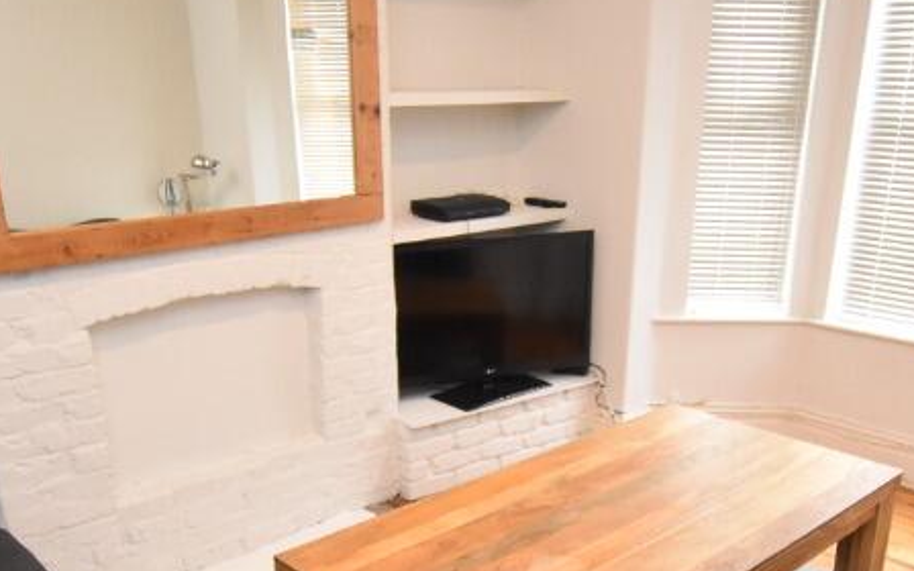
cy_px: 442
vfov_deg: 35.3
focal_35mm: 35
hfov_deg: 55.3
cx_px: 484
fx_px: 872
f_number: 4.5
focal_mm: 10
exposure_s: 1/60
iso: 2500
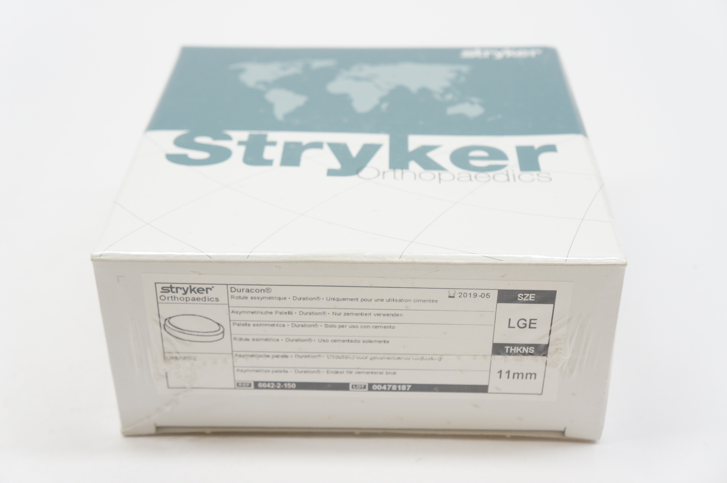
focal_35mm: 50
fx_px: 999
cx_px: 364
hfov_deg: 40.0
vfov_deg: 27.2
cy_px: 242
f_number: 5.6
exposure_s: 1/60
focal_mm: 33
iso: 400
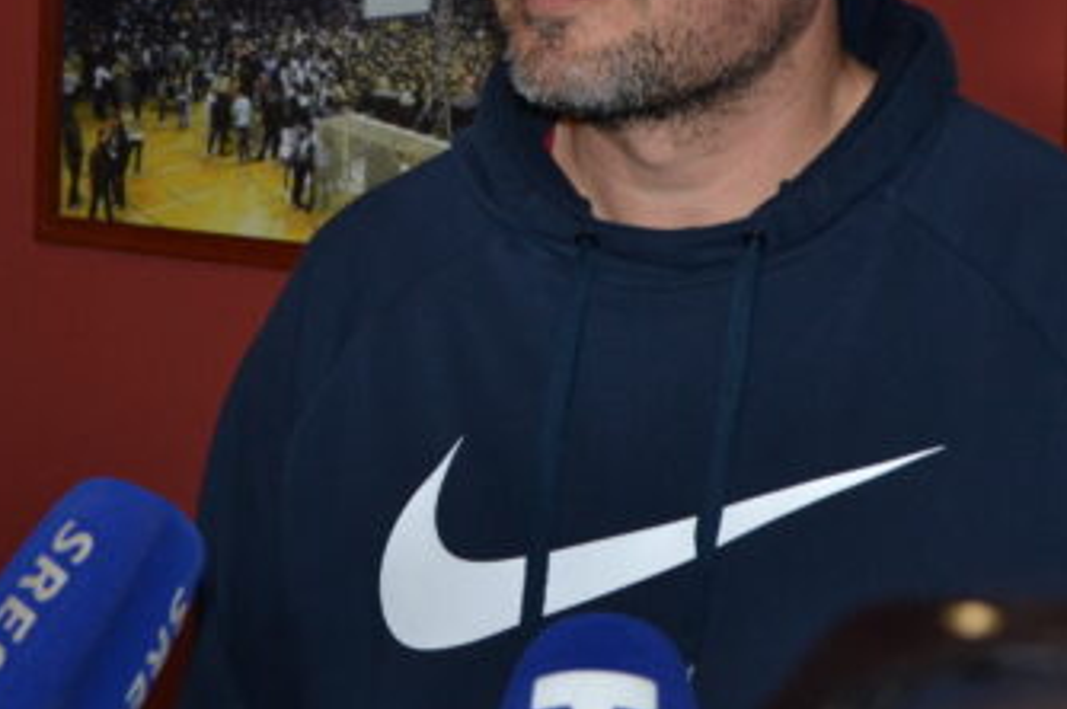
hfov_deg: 22.6
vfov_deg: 14.8
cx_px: 527
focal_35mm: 90
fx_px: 2665
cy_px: -75
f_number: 4
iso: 400
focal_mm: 26
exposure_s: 1/60
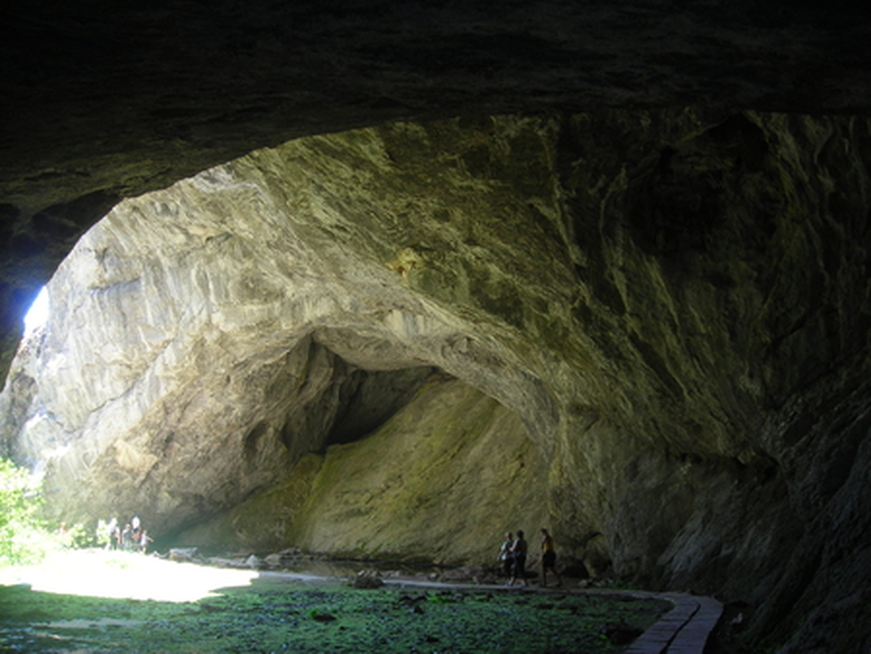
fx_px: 957
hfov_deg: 49.0
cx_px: 436
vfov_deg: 37.8
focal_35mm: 38
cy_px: 327
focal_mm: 6.3
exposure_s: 1/30
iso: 63
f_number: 3.2
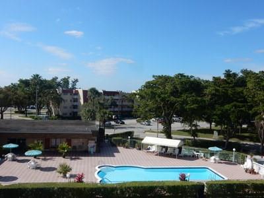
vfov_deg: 39.7
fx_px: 275
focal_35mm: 36
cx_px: 132
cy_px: 99
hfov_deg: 51.4
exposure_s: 1/1250
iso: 125
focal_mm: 6.4
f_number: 4
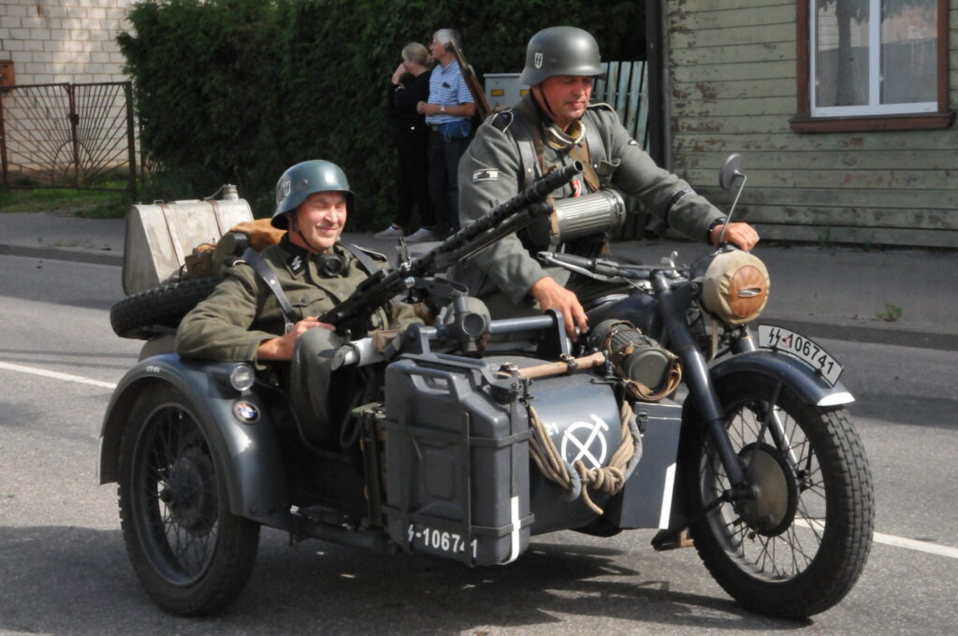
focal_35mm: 87
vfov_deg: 15.7
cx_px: 479
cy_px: 318
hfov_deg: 23.4
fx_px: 2312
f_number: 29
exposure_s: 1/250
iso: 3200
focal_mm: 58
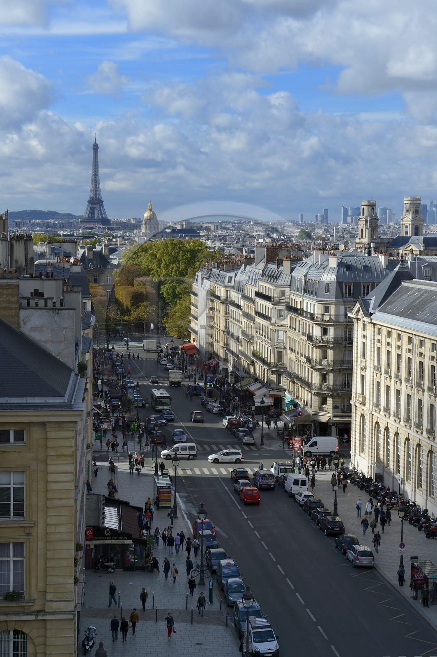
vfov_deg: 28.9
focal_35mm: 70
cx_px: 218
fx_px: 1277
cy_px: 328
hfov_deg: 19.4
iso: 100
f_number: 8
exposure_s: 1/250
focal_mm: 70
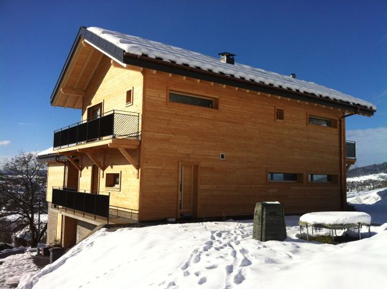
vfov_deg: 40.6
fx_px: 391
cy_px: 144
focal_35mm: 35
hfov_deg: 52.7
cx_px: 194
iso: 80
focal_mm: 3.85
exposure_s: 1/2320
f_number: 2.8
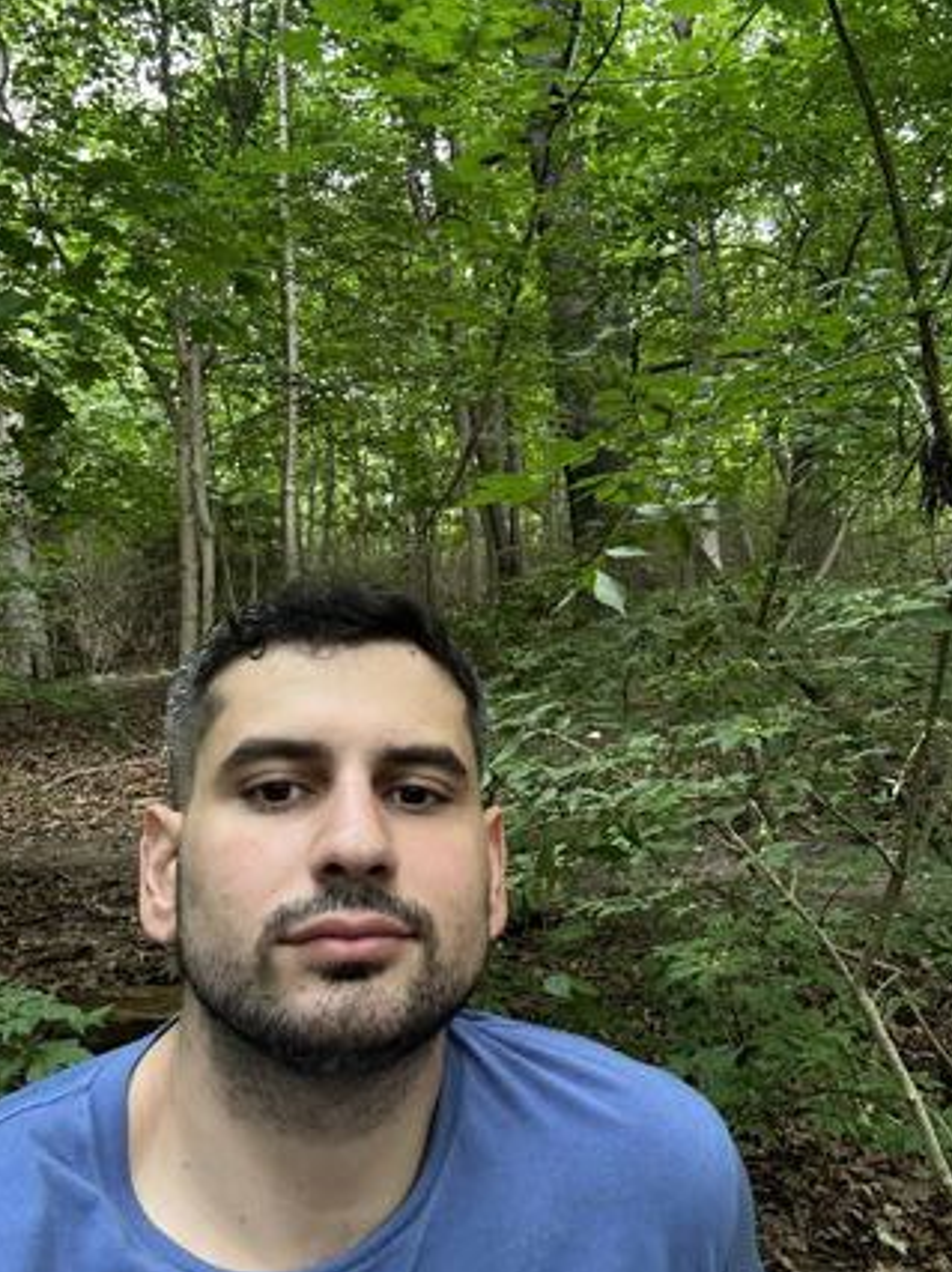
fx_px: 1138
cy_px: 639
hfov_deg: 45.4
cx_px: 469
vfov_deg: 58.4
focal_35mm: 31
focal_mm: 2.69
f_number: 1.9
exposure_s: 1/60
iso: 125
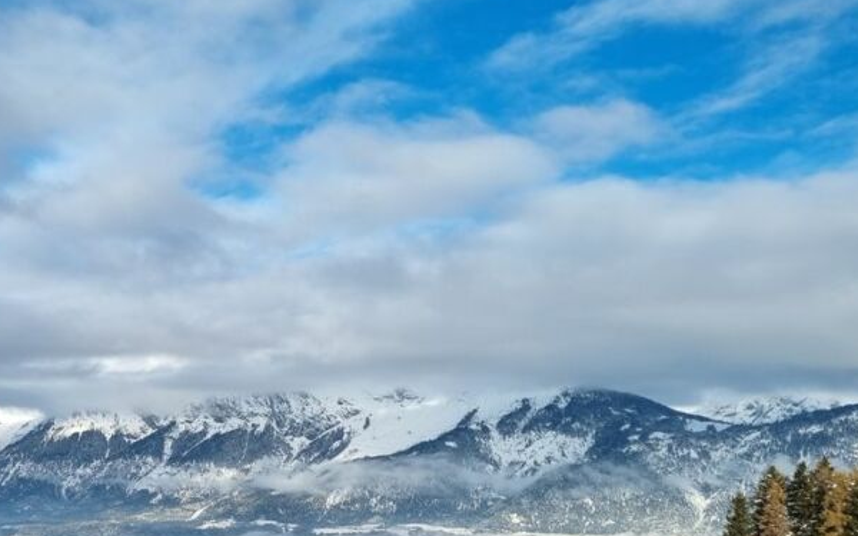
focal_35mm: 47
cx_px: 144
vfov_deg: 27.2
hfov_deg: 40.5
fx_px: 1099
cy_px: 373
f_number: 1.8
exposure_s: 1/2848
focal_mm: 5.4
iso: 50
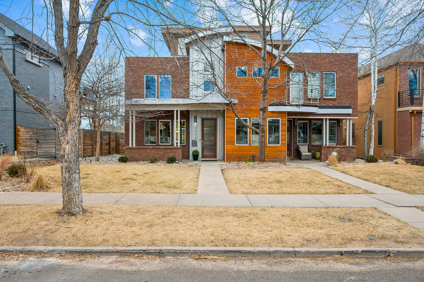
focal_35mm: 26
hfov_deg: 70.5
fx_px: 300
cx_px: 212
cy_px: 141
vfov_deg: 50.4
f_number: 9
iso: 800
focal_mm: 25.5
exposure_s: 1/640
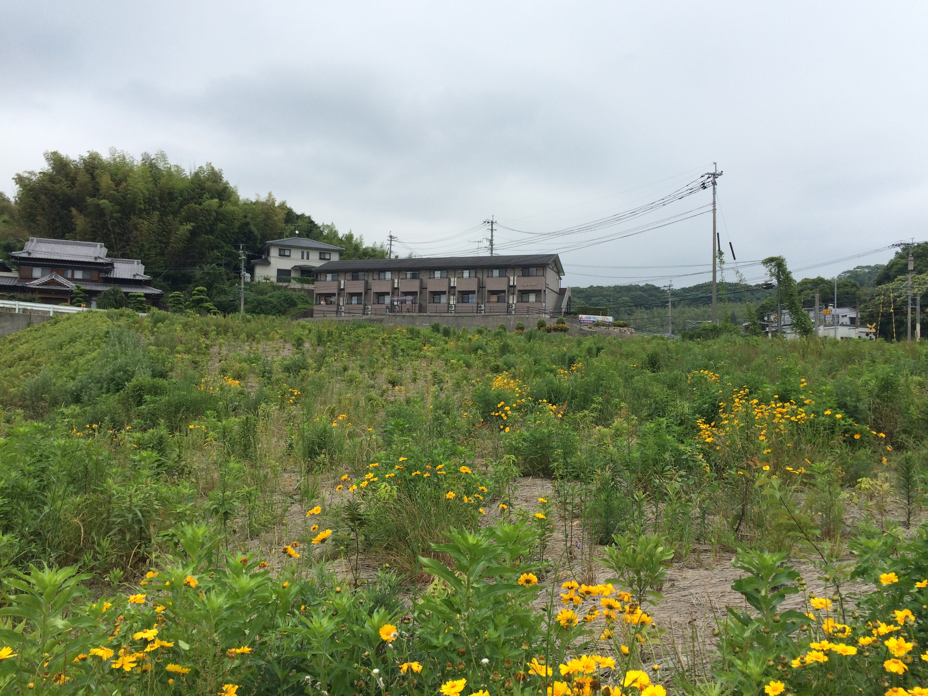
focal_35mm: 29
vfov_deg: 48.2
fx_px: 777
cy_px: 348
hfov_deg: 61.7
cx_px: 464
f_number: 2.2
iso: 32
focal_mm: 4.15
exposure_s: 1/2160
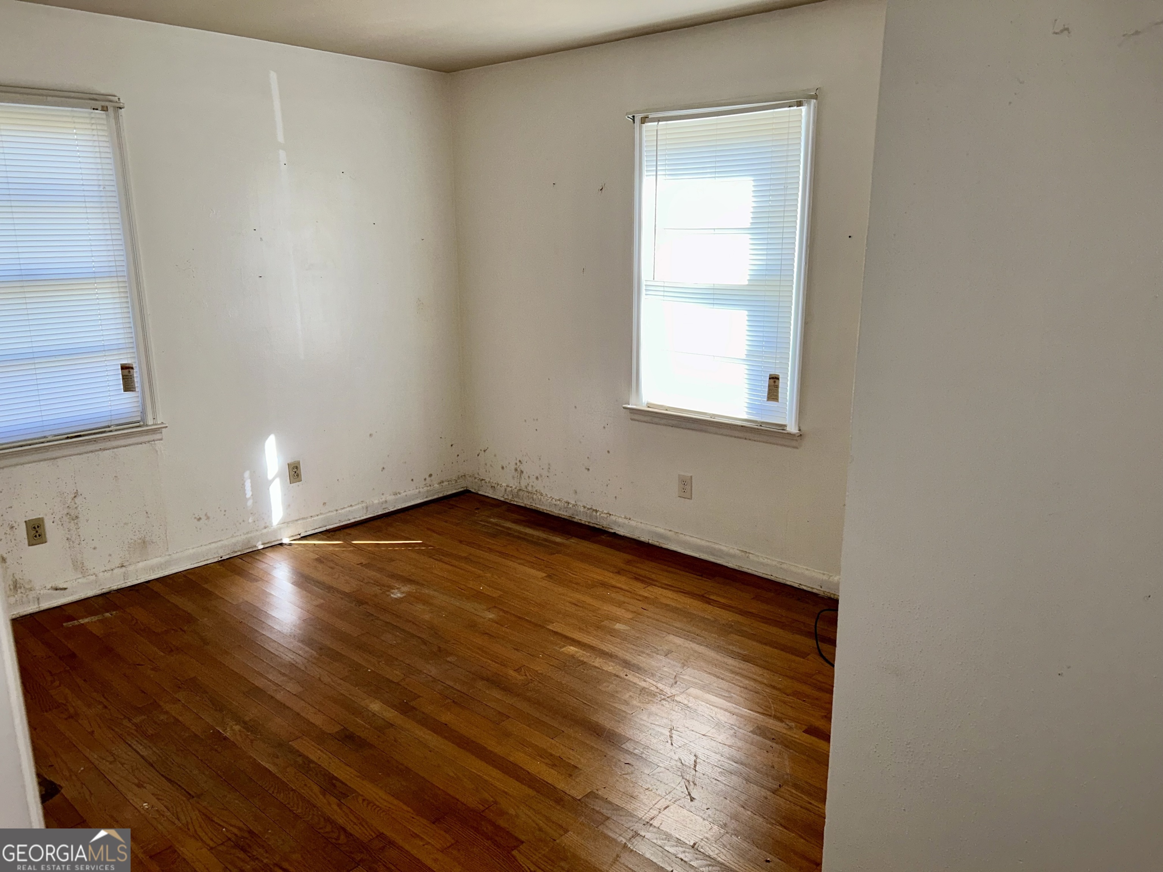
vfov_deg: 53.1
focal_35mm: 26
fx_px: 874
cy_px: 436
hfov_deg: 67.3
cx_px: 582
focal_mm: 5.7
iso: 32
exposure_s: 1/321
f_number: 1.5
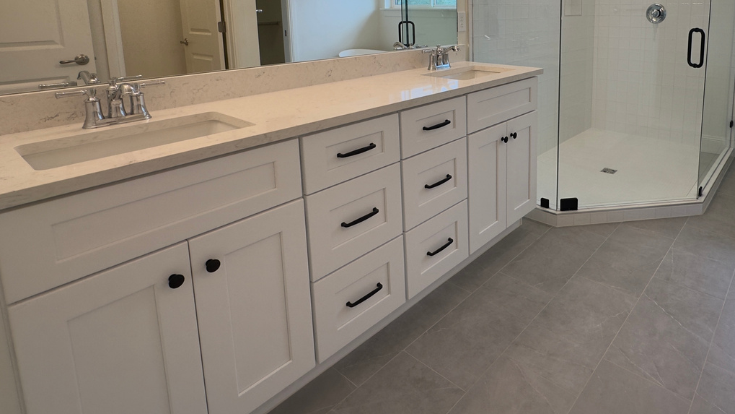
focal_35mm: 23
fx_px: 448
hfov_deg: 76.2
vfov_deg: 46.5
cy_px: 75
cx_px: 491
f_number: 2.2
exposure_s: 1/120
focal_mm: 2.22
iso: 64
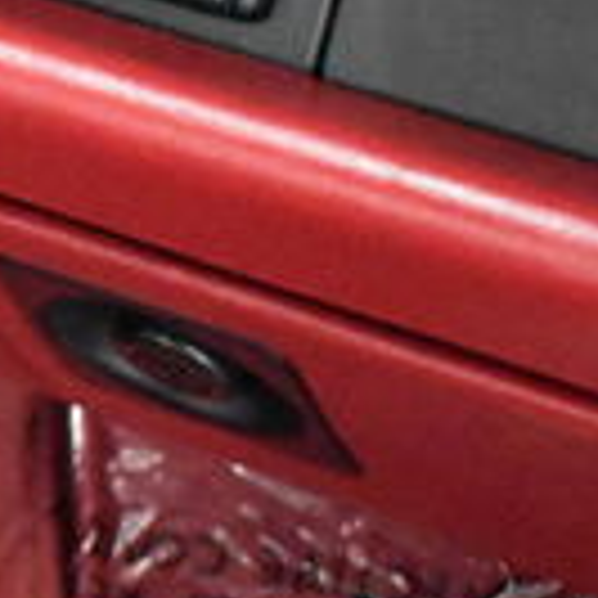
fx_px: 4613
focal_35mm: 236
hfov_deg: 6.8
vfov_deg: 7.3
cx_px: -1120
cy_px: -378
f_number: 4.5
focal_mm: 32
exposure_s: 1/50
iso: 11400
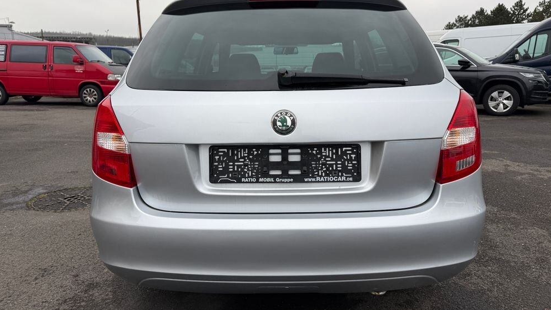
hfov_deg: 69.8
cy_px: 139
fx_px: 394
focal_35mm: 27
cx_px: 282
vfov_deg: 42.8
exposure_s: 1/702
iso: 80
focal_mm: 6.76
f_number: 1.78
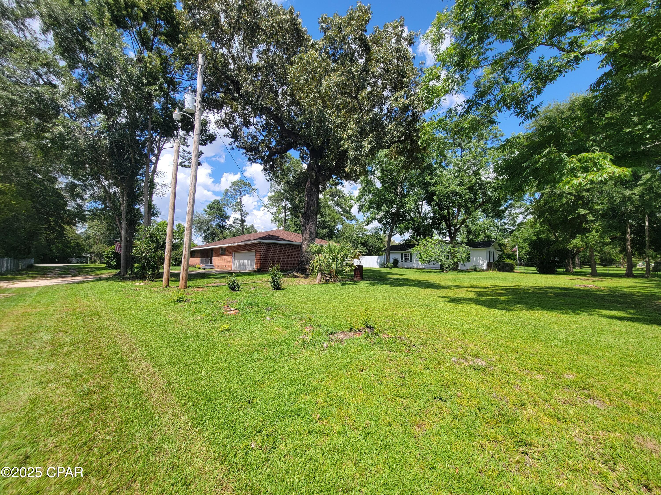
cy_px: 248
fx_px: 248
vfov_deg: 89.9
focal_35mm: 13
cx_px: 330
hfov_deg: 106.2
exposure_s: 1/1163
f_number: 2.2
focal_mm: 2.2
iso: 50
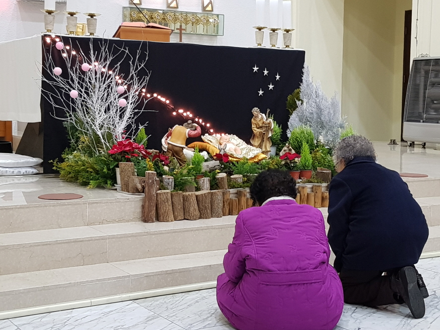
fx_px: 381
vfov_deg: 46.8
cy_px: 164
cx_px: 250
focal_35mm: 30
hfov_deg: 59.7
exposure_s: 1/30
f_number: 1.7
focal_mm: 4.2
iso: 160
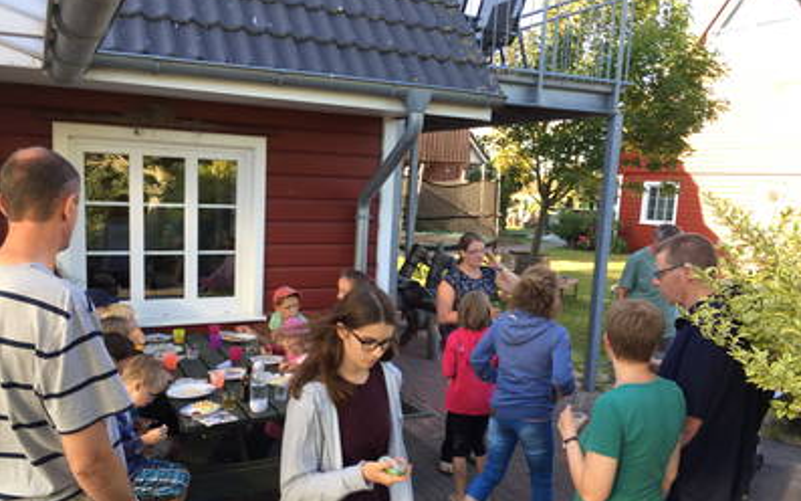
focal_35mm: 31
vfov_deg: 40.5
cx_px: 402
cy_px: 291
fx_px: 677
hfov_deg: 61.2
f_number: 2.2
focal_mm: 4.15
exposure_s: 1/102
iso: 32
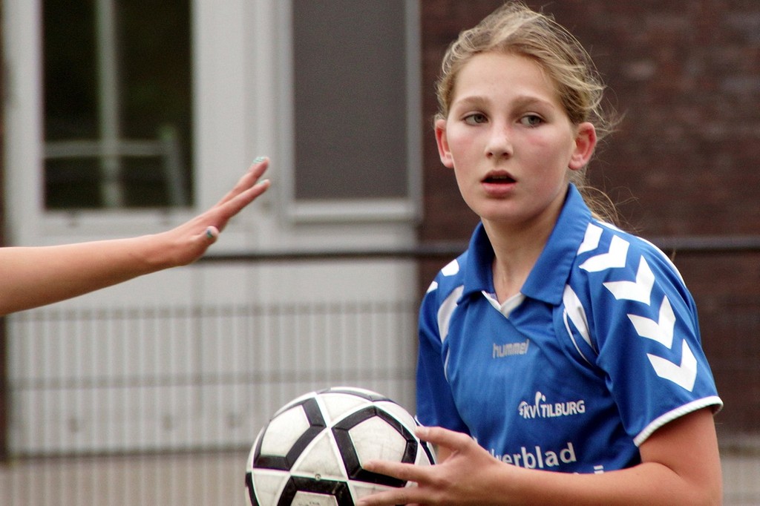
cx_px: 380
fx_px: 7914
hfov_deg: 5.5
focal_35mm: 375
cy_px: 253
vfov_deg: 3.7
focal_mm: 250
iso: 640
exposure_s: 1/250
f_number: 8
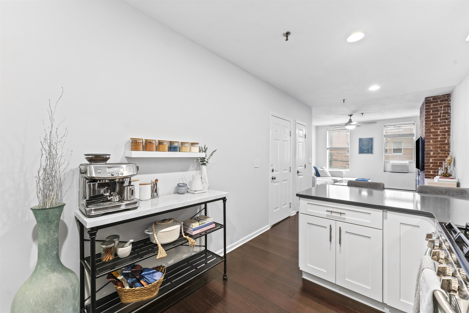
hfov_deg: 104.3
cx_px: 234
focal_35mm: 14
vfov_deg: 81.2
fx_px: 182
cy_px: 156
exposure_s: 2.5
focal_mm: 14
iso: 200
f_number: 8
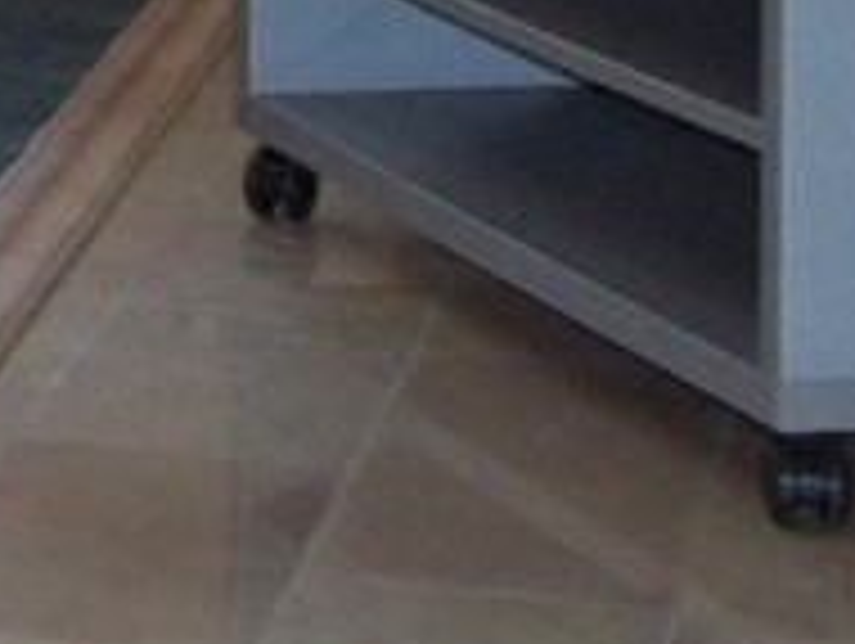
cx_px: -878
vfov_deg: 6.9
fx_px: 4996
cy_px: -937
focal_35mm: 202
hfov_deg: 9.2
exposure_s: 1/30
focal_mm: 5.7
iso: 160
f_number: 2.9
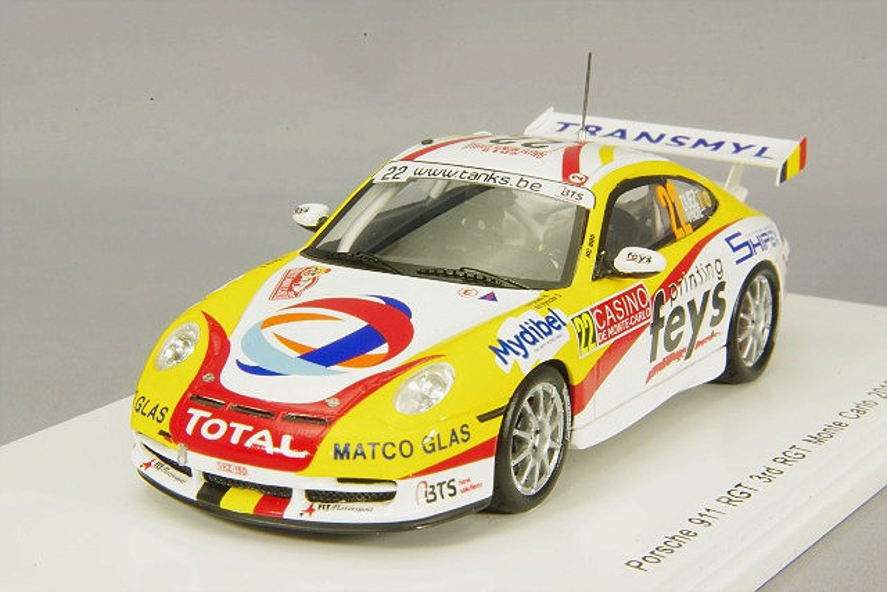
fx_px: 2760
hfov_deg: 18.3
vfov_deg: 12.2
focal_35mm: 112
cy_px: 296
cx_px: 444
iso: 400
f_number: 32
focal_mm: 75
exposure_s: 1/1.67
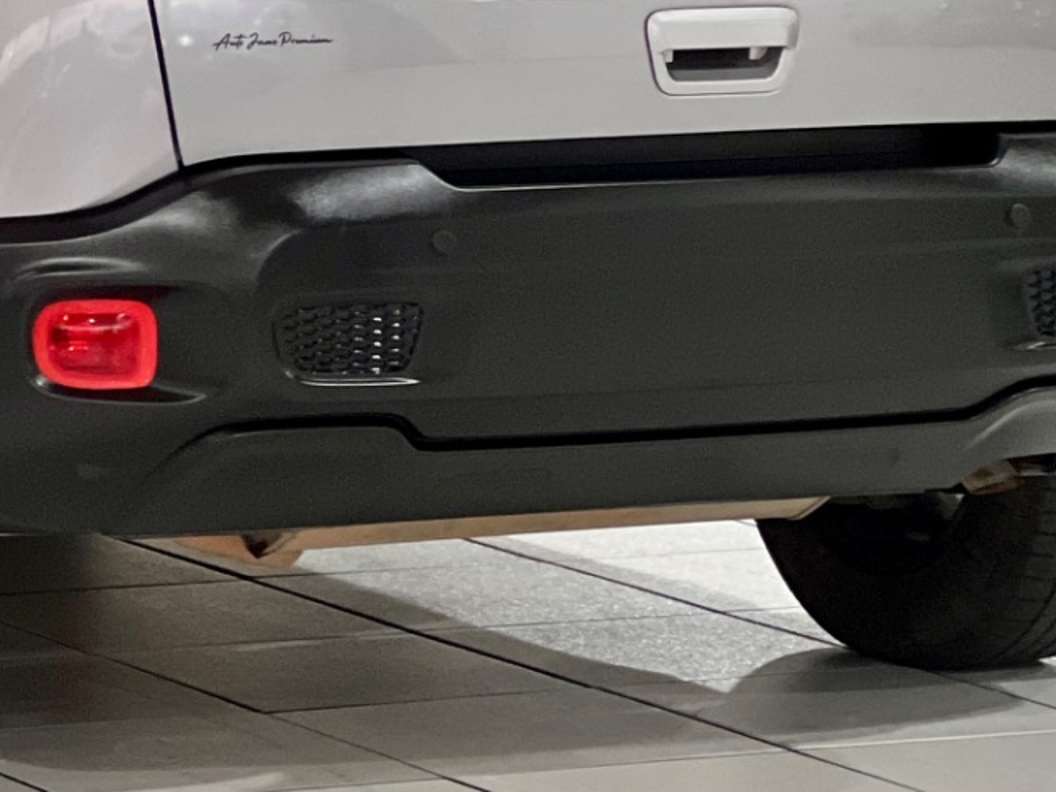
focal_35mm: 224
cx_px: 61
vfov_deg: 6.6
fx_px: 6833
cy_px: -130
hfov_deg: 8.8
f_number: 2.8
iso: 320
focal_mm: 9
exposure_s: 1/30
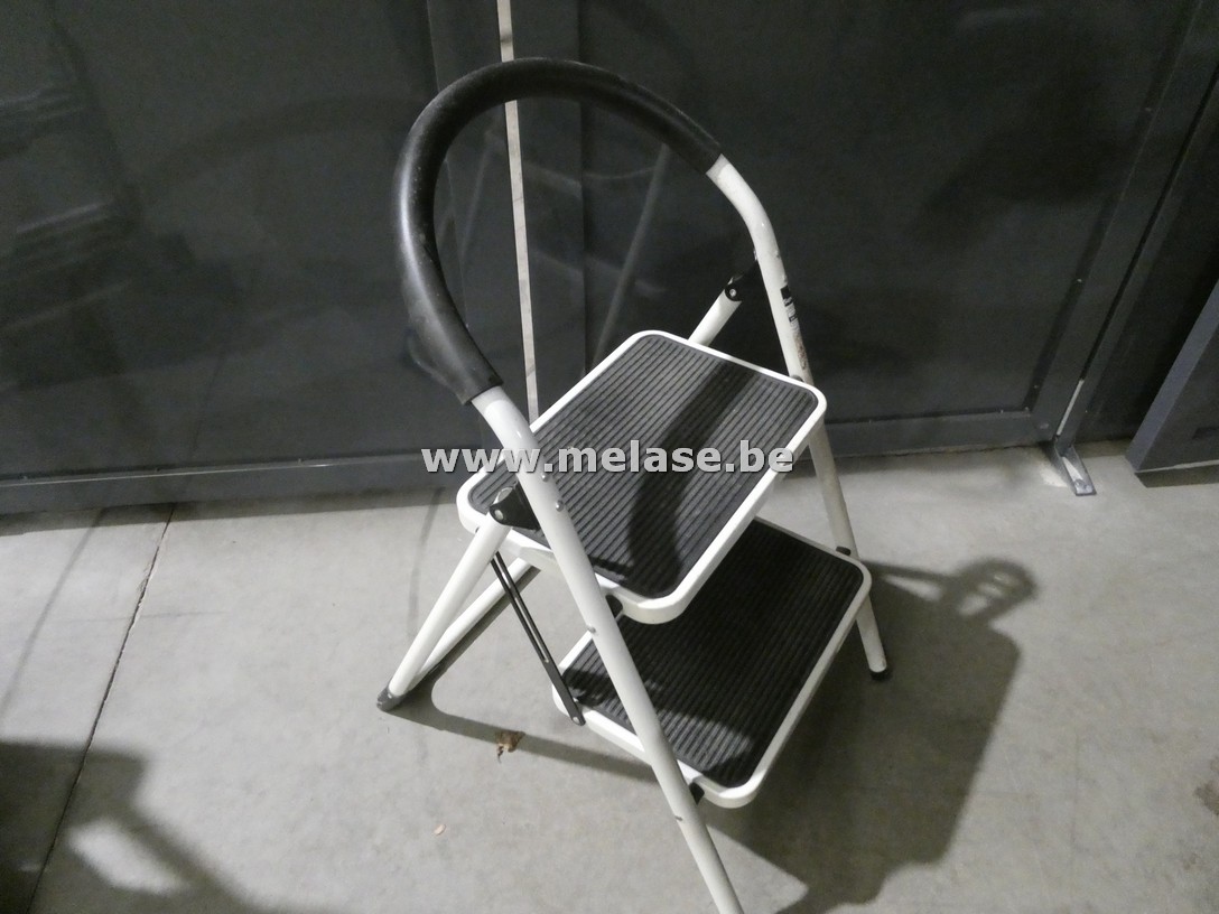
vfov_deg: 56.8
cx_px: 610
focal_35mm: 24
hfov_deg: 71.6
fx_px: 845
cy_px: 457
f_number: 3.3
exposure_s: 1/30
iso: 1600
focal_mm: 4.3
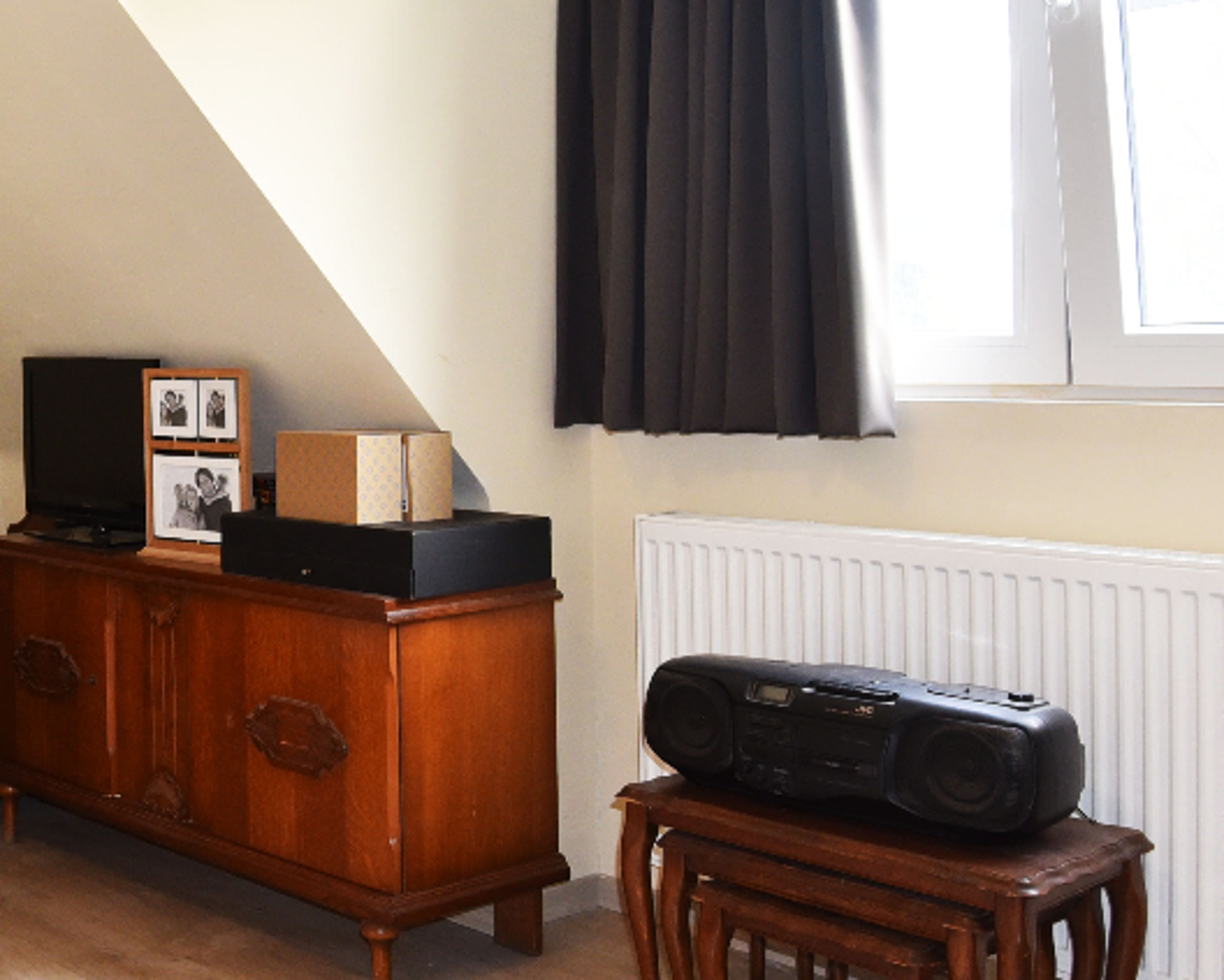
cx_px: 54
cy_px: 368
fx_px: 1667
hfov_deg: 36.9
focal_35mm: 46
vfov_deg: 32.6
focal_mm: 16
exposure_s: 1/80
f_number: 4.5
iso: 800
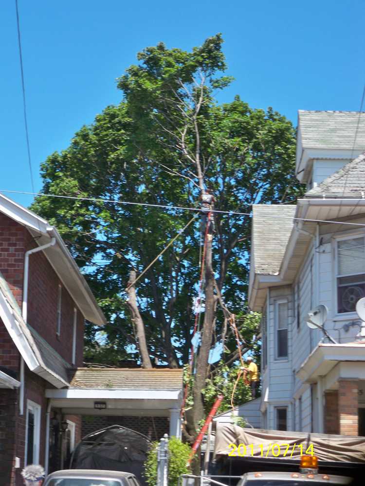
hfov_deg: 17.4
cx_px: 182
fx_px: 1195
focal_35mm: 85
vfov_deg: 23.0
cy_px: 243
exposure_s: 1/200
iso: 80
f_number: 5.1
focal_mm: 15.1
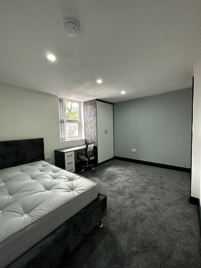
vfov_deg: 102.1
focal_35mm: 14
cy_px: 134
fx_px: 108
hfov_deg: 85.7
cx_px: 100
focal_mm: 2.22
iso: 250
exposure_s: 1/100
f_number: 2.2
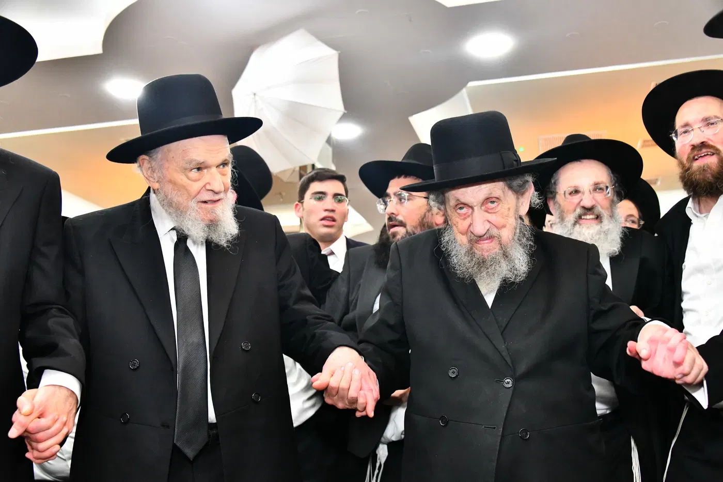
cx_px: 362
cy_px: 241
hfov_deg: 46.4
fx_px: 843
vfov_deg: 31.9
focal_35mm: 42
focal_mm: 42
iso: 3200
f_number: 5.6
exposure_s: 1/160
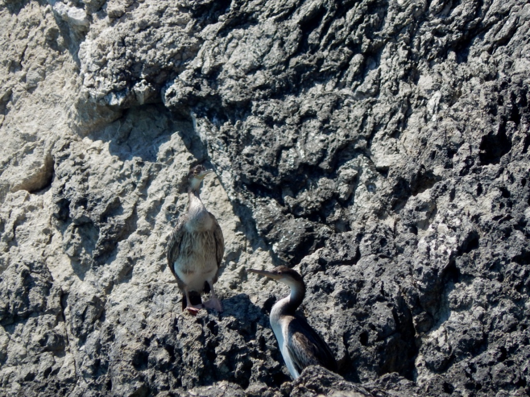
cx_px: 265
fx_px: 9125
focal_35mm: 596
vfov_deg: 2.5
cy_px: 198
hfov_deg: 3.3
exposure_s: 1/500
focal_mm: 107.1
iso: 125
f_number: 5.8
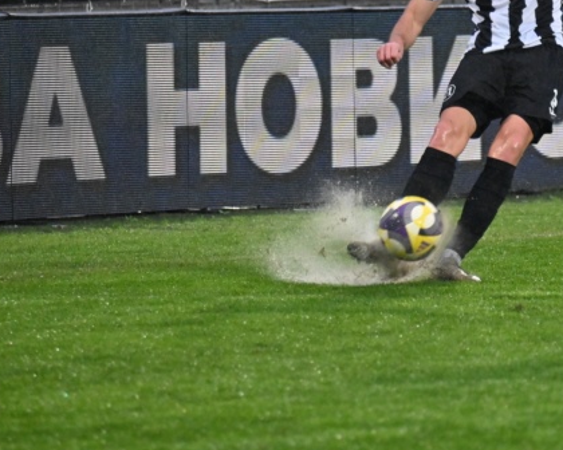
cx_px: 495
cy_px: 48
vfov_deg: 3.4
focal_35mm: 457
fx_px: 7615
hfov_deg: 4.2
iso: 4000
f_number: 5.6
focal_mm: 200
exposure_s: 1/1600
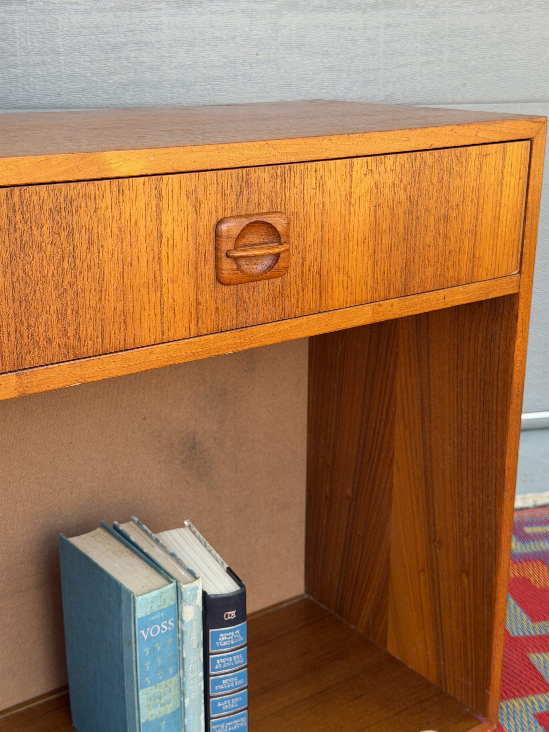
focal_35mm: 48
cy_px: 366
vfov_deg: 39.7
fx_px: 1015
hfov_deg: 30.3
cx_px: 274
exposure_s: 1/121
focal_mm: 6.76
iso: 50
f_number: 1.78
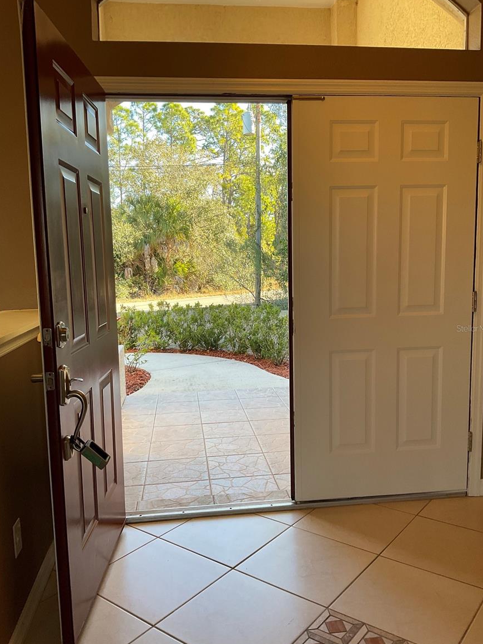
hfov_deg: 46.8
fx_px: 558
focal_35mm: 30
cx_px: 246
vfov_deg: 60.0
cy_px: 328
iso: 32
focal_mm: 3
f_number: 1.8
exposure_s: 1/122
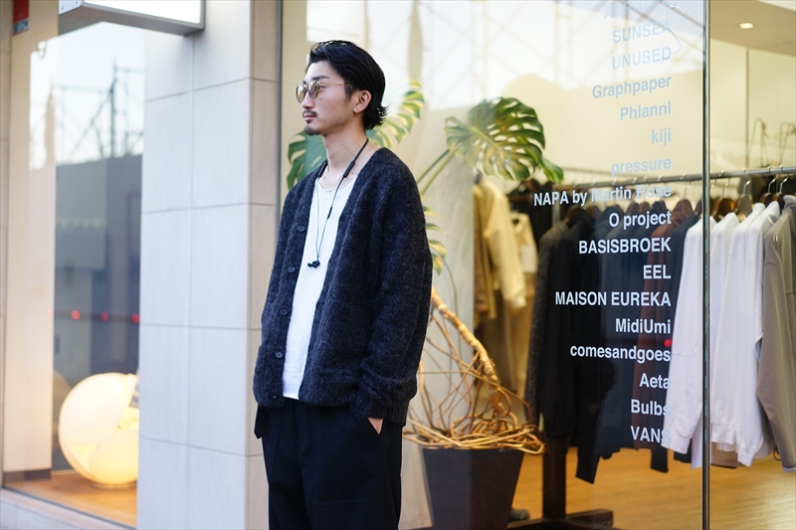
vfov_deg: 24.6
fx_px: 1216
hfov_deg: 36.3
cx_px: 398
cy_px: 265
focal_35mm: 55
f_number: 2
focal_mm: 55
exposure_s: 1/60
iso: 160
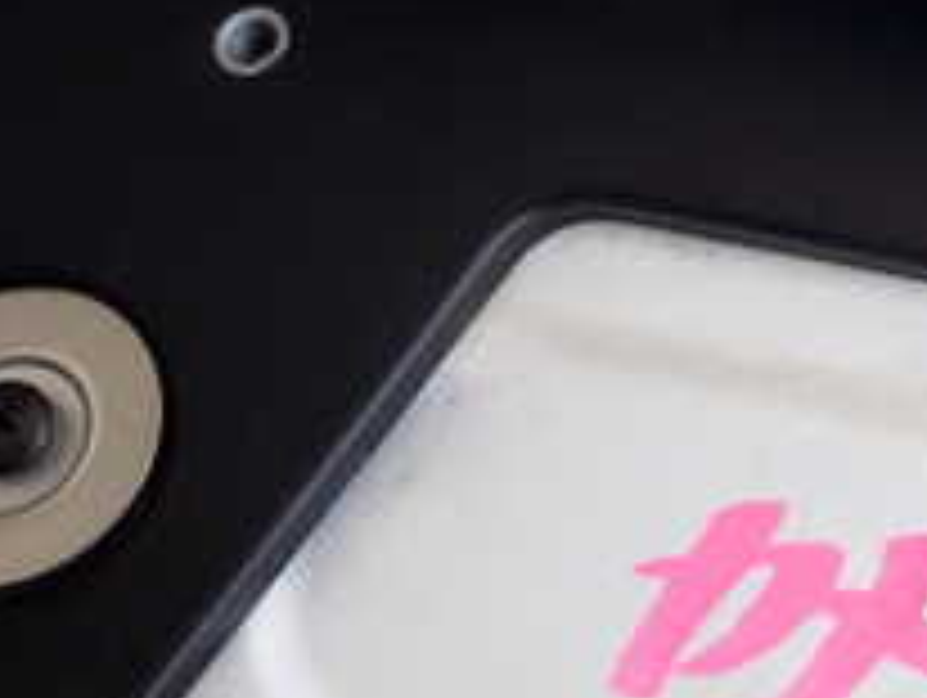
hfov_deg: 19.8
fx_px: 2493
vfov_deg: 15.9
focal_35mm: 93
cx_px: 1120
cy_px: 306
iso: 160
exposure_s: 1/125
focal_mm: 5.79
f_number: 2.4
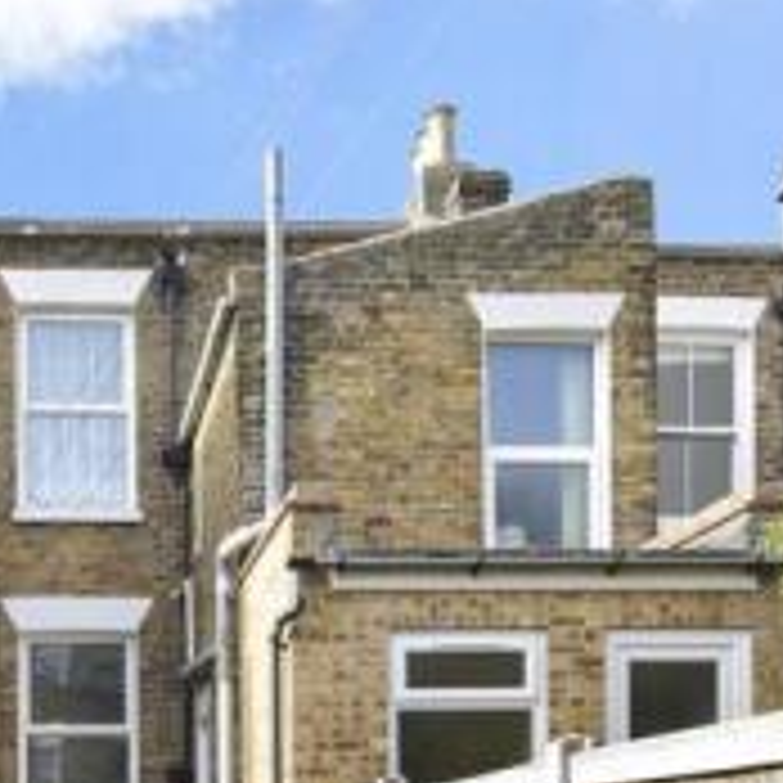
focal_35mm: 48
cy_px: 898
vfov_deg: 30.8
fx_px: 1228
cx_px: 79
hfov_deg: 33.5
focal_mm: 10
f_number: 9
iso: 800
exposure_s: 1/320
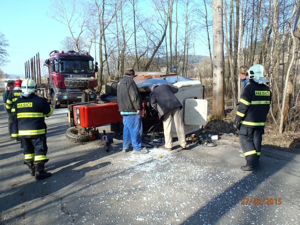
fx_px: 243
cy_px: 112
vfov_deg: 49.7
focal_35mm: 28
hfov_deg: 63.4
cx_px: 150
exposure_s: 1/200
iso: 80
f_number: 3.9
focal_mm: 5
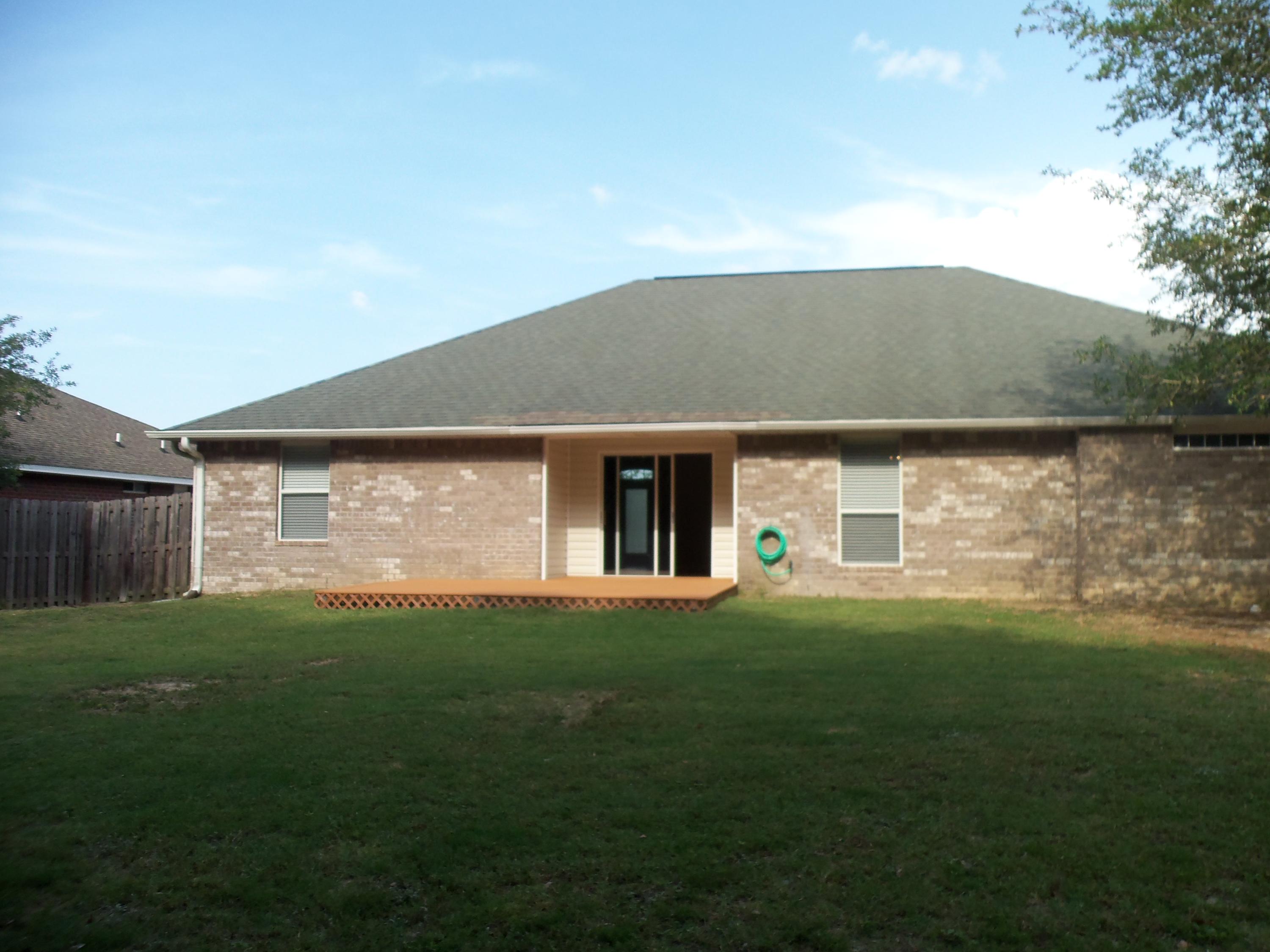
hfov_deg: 61.7
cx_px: 635
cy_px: 476
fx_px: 1064
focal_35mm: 29
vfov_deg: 48.2
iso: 80
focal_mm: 5.2
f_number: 3.4
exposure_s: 1/400
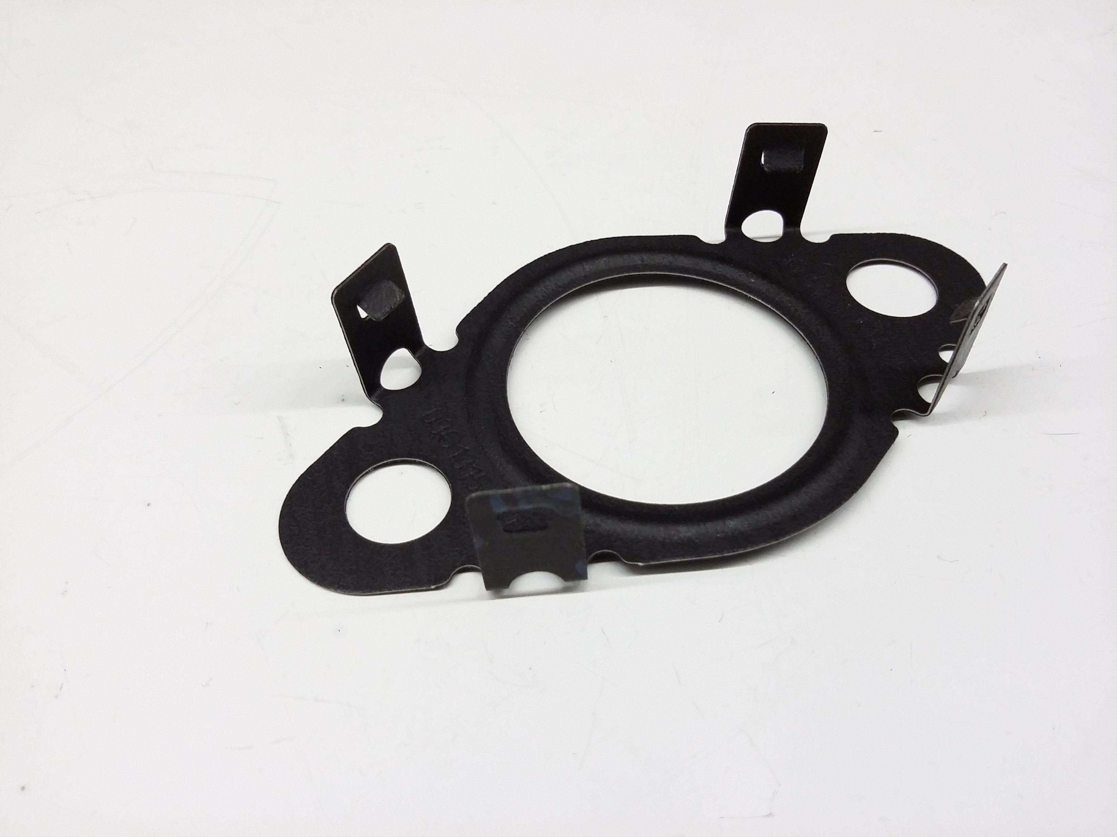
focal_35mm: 32
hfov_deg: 56.8
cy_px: 418
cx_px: 558
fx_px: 1033
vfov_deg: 44.2
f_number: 2.4
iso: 160
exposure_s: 1/15
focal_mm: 3.4
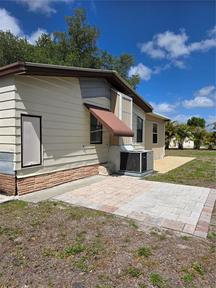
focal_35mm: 23
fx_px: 191
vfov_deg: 73.9
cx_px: 108
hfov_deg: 58.9
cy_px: 144
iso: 64
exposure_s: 1/7944
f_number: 1.7
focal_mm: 6.3
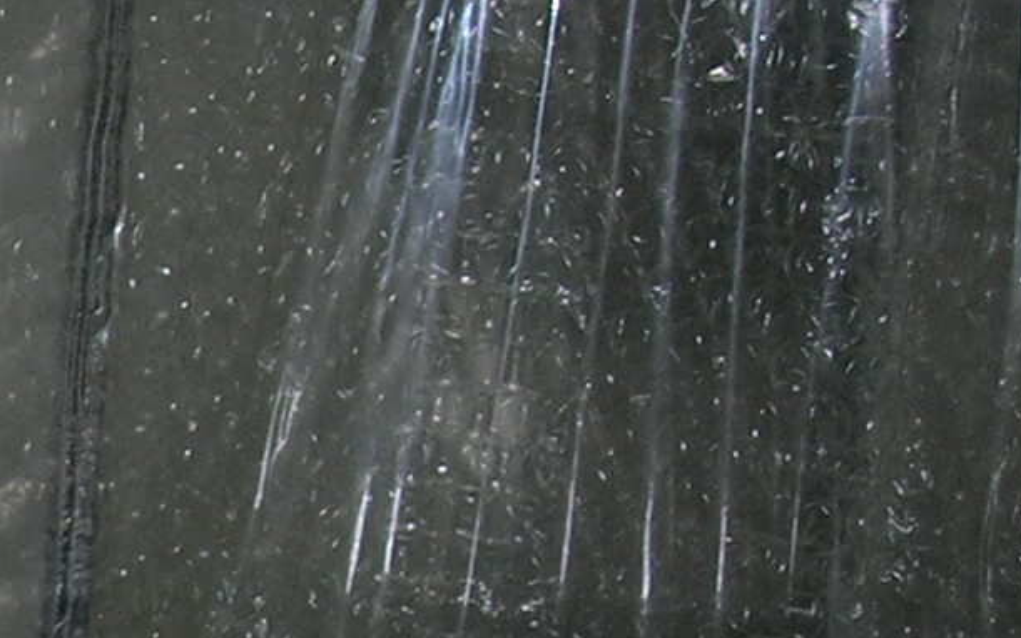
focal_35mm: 171
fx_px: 4759
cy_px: 1273
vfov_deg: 7.4
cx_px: -804
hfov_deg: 11.4
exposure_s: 1/60.1
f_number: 2.8
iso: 64
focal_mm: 7.8
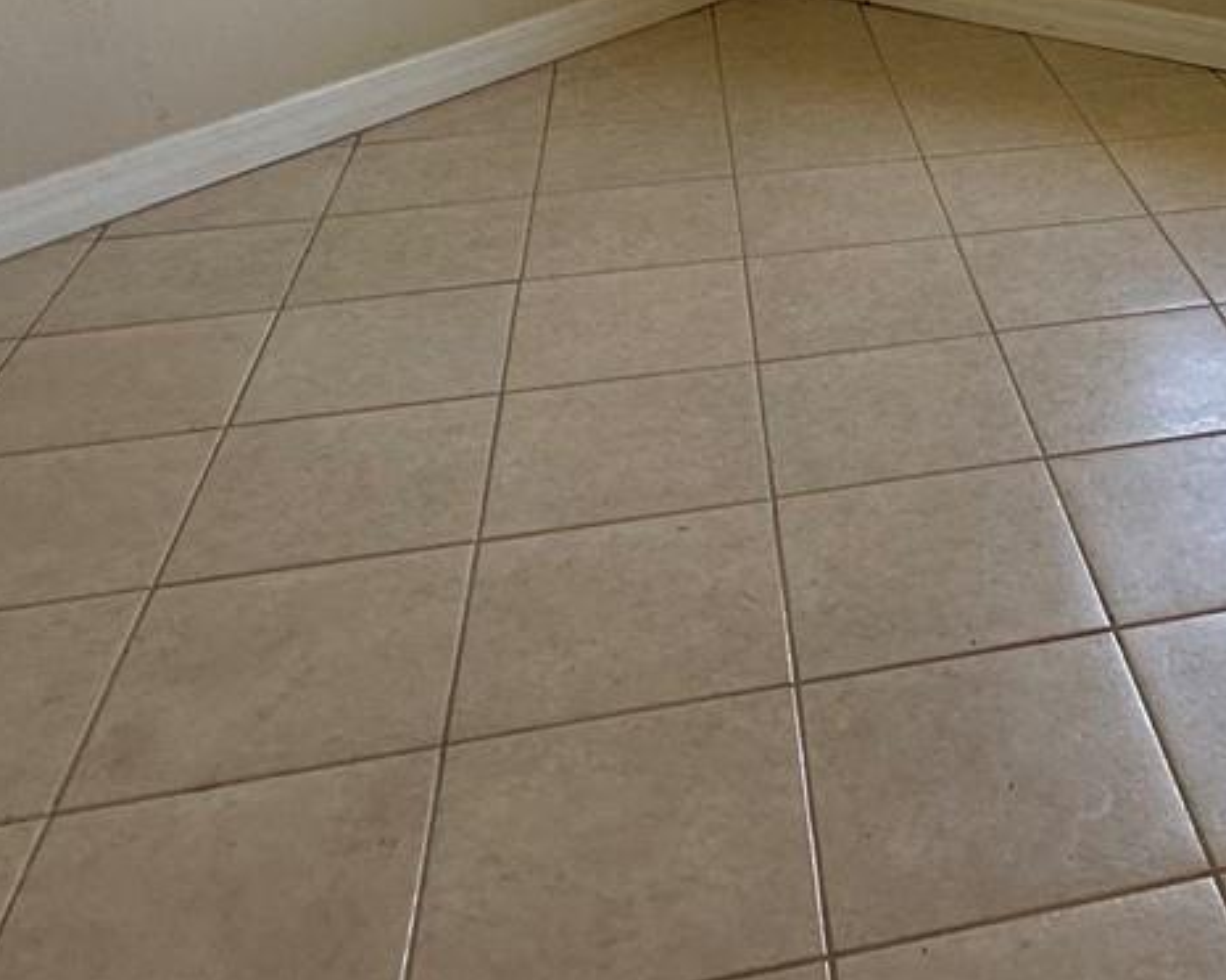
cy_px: -169
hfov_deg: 36.8
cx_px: 1123
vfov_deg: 28.3
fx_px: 1705
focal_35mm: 47
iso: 64
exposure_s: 1/99
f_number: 2.2
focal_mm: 2.22
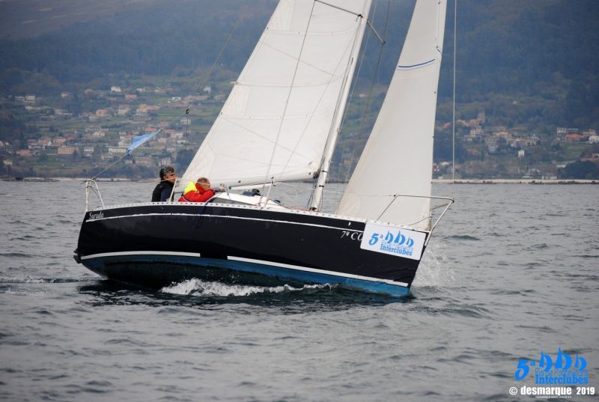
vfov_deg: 9.0
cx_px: 300
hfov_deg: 13.4
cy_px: 201
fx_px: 2551
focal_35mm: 153
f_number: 5
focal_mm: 102
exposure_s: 1/400
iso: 200
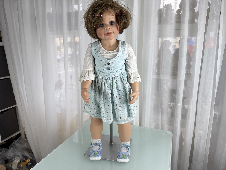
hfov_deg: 71.6
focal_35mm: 24
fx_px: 157
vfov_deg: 56.8
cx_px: 113
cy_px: 85
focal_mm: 6.76
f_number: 1.78
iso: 64
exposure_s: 1/121
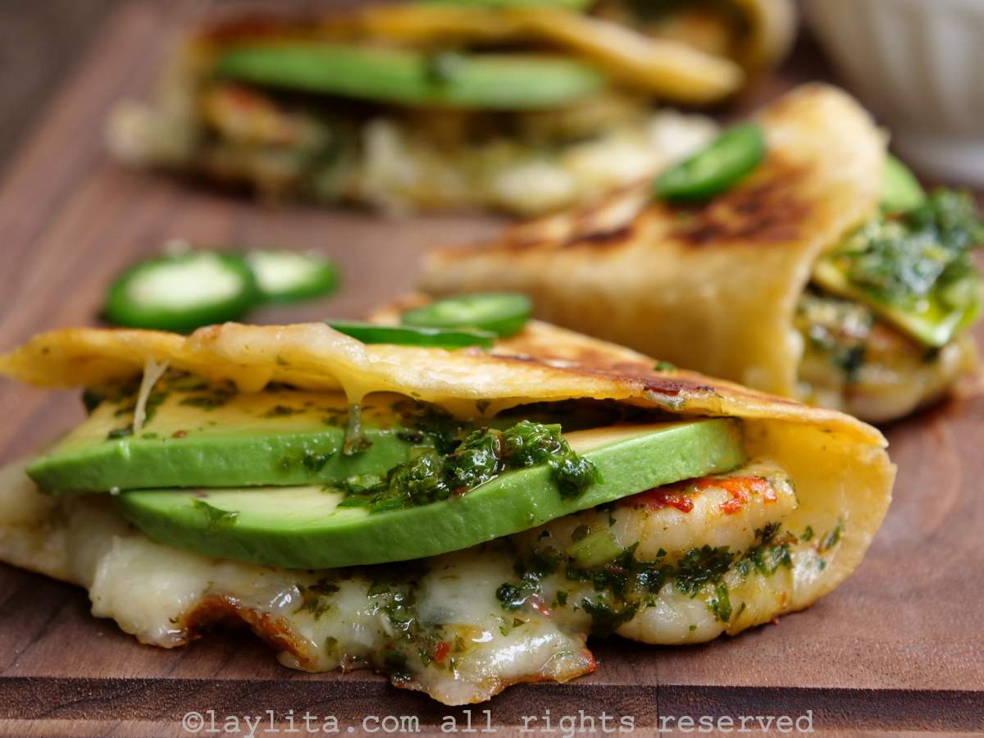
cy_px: 369
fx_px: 2729
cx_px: 492
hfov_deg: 20.4
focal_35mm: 96
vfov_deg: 15.4
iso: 640
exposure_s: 1/125
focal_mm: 48
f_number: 5.6
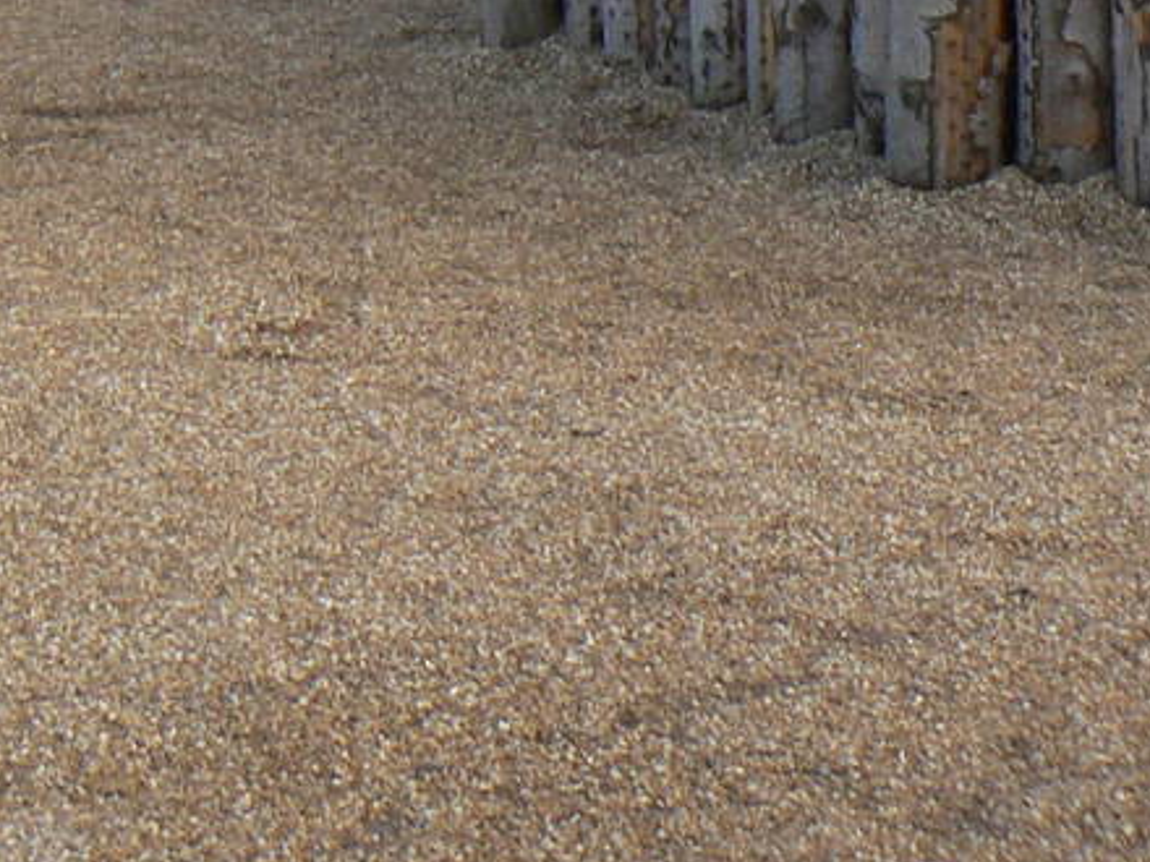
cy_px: -677
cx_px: 246
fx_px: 4352
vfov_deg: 10.6
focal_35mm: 131
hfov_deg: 15.0
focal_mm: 6
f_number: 5.6
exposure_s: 1/125
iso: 80
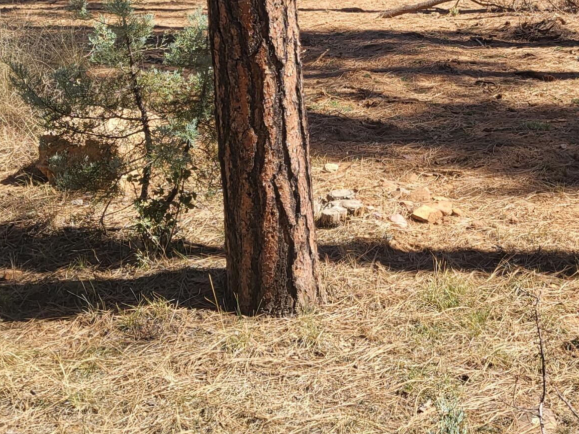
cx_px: 397
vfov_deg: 21.6
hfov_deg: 28.7
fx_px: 1121
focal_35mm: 67
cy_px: 66
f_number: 1.8
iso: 50
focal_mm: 4.25
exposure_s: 1/1336
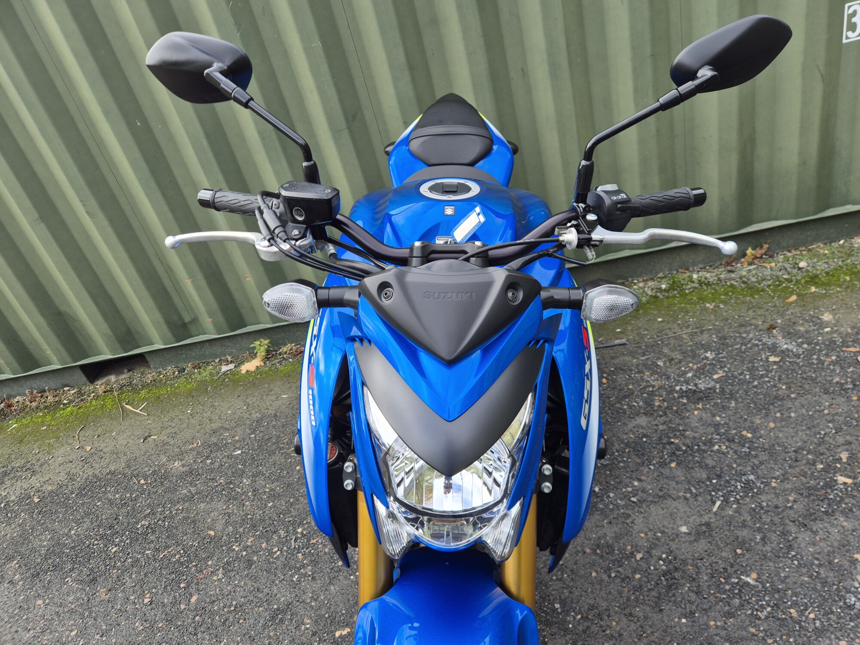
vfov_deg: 58.9
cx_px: 430
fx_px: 571
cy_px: 322
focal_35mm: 23
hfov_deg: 73.9
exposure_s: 1/230
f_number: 1.8
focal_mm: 5.4
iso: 25
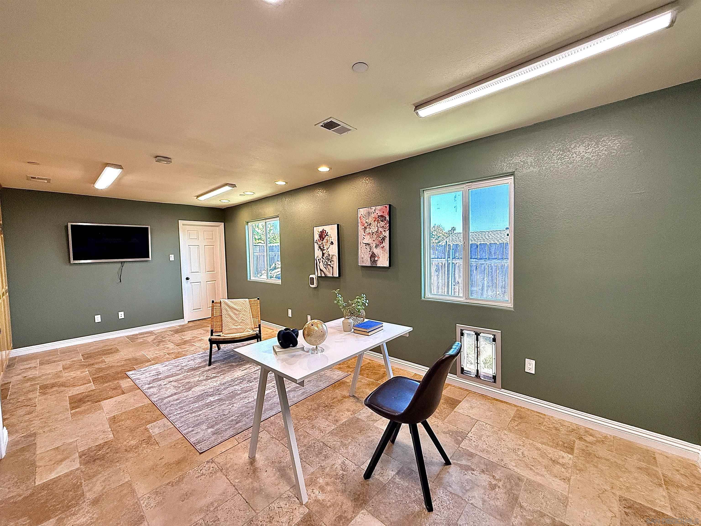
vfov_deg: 85.7
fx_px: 284
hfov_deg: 102.1
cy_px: 263
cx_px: 350
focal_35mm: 14
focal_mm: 2.22
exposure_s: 1/120
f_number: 2.2
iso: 250
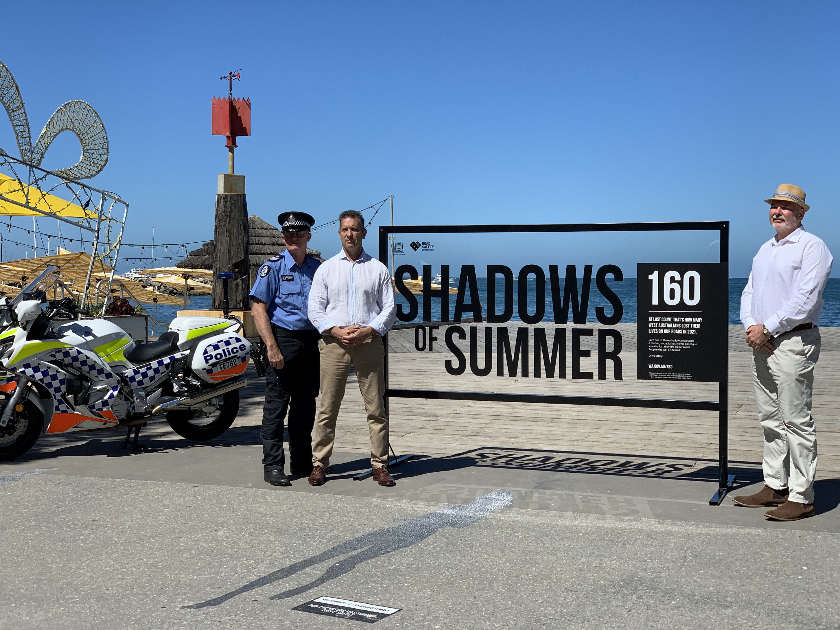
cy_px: 315
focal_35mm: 52
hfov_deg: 36.8
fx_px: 1262
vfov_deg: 28.0
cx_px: 420
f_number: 2.4
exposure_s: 1/1996
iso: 16
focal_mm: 6
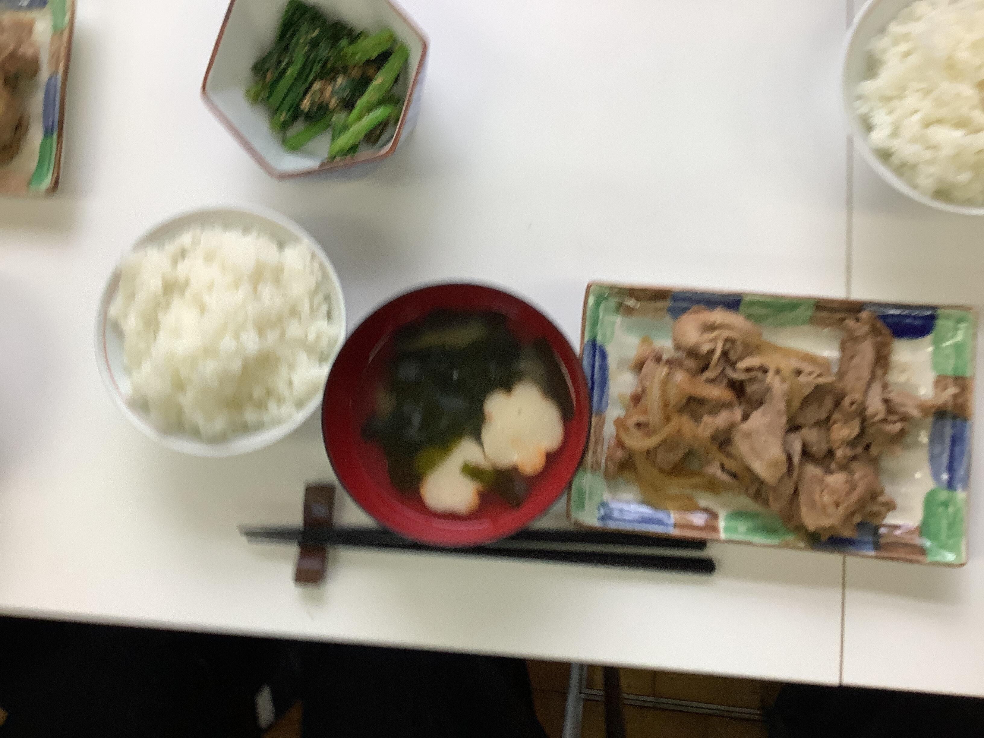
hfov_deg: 58.4
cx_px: 492
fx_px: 881
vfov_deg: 45.4
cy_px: 369
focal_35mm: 31
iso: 64
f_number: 2.4
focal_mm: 3.3
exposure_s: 1/60
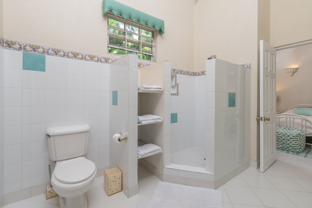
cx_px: 156
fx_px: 139
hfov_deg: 96.7
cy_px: 104
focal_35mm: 16
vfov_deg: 73.8
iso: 125
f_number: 13
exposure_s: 1/10
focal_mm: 16
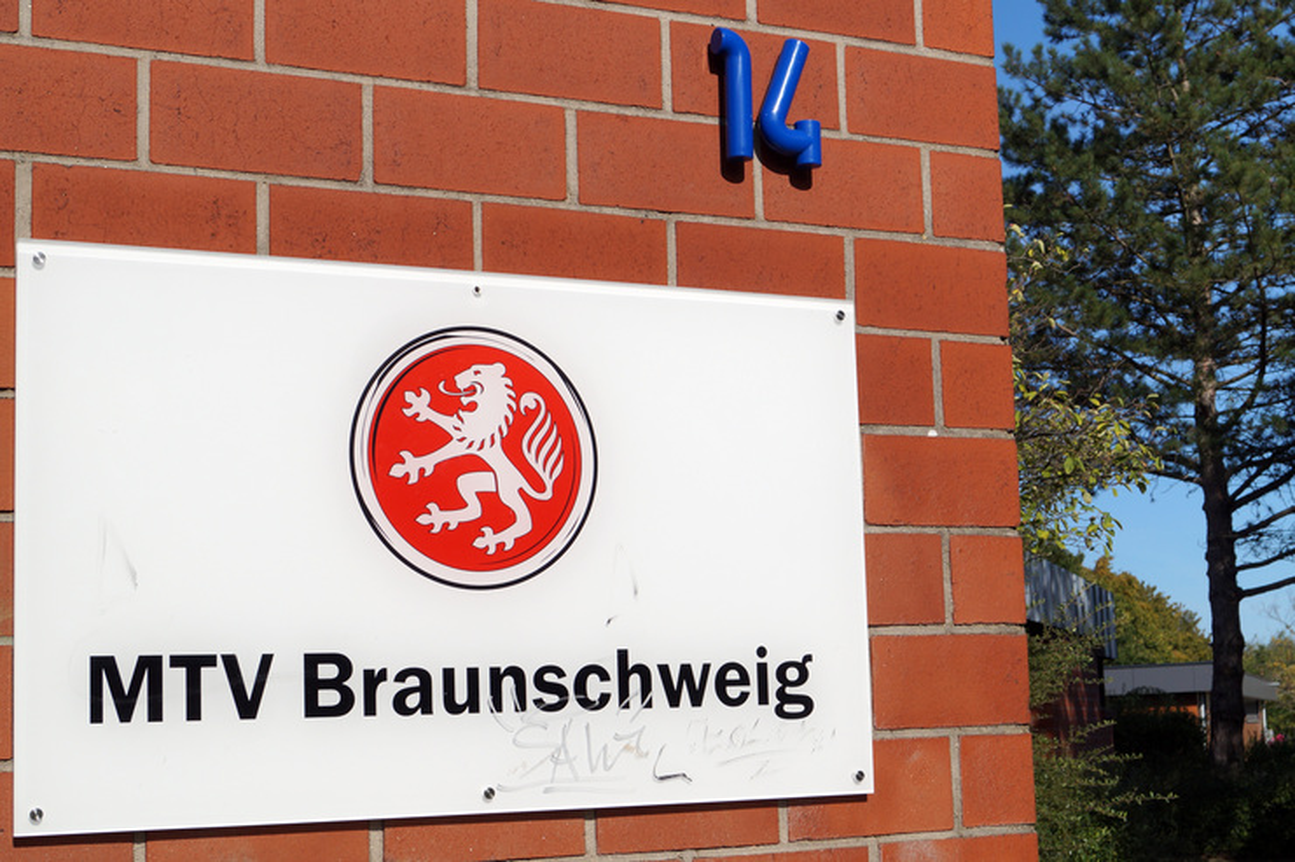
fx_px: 1618
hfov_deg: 43.6
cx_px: 648
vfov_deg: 29.8
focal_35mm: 45
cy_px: 431
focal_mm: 30
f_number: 9
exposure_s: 1/800
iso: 100
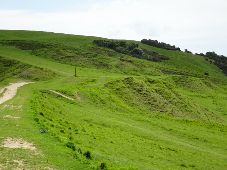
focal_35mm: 93
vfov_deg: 15.9
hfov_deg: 21.1
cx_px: 114
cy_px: 85
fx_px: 610
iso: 80
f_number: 5
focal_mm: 15.92
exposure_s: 1/400
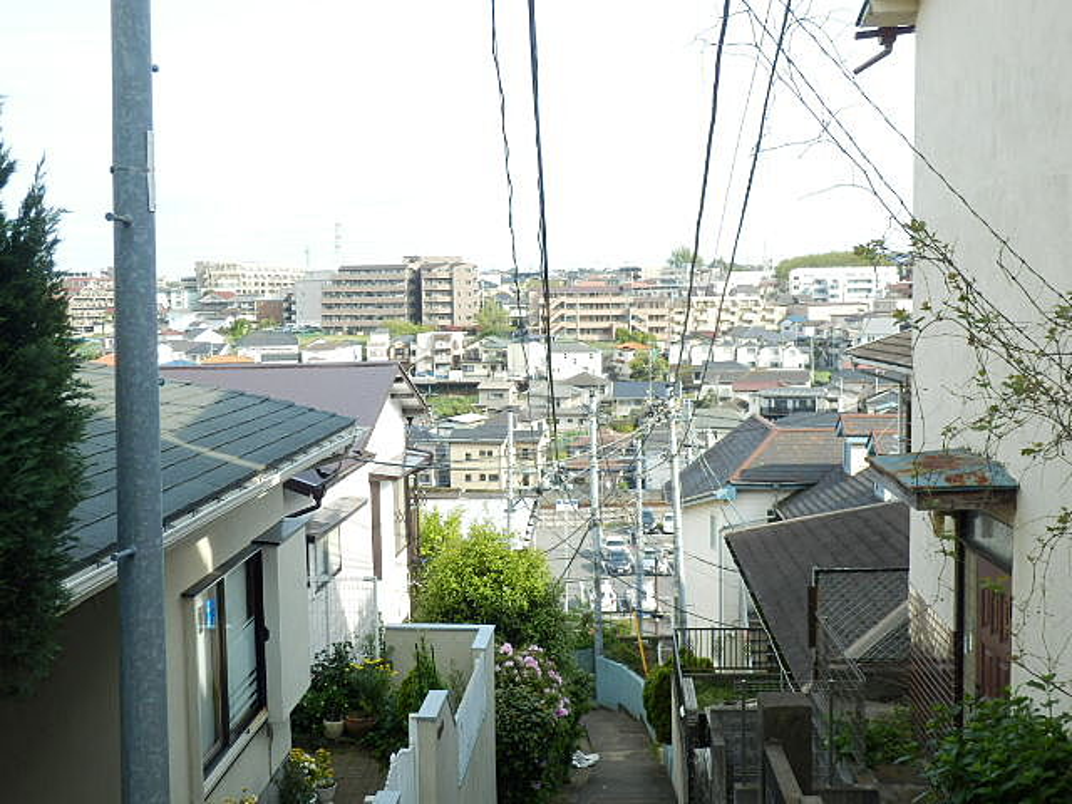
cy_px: 402
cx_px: 536
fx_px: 1363
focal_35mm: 44
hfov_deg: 42.9
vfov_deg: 32.9
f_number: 4.2
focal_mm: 7.9
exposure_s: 1/250
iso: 80
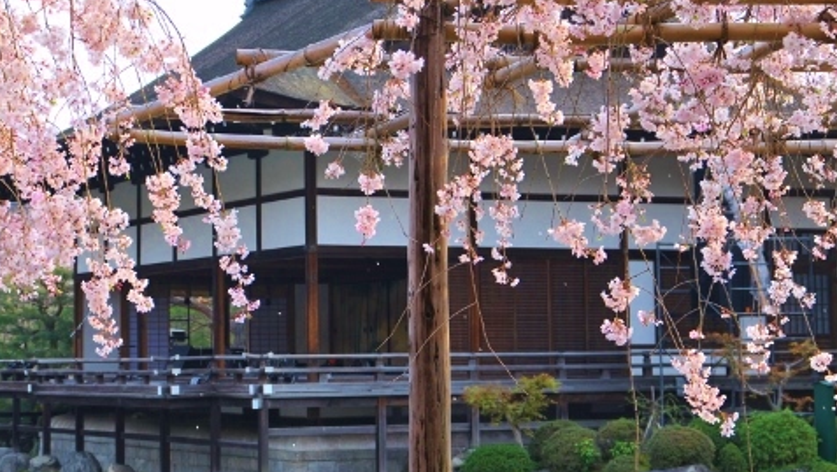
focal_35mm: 101
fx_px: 2243
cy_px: 171
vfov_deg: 12.0
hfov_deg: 21.1
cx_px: 288
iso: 200
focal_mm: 48
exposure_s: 1/125
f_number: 8
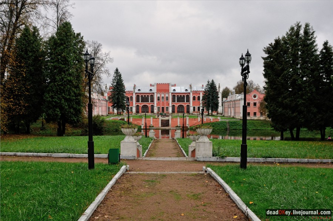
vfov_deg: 36.8
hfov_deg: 53.2
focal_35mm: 36
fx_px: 332
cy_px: 110
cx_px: 166
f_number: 7.1
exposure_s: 1/320
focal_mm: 24
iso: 400
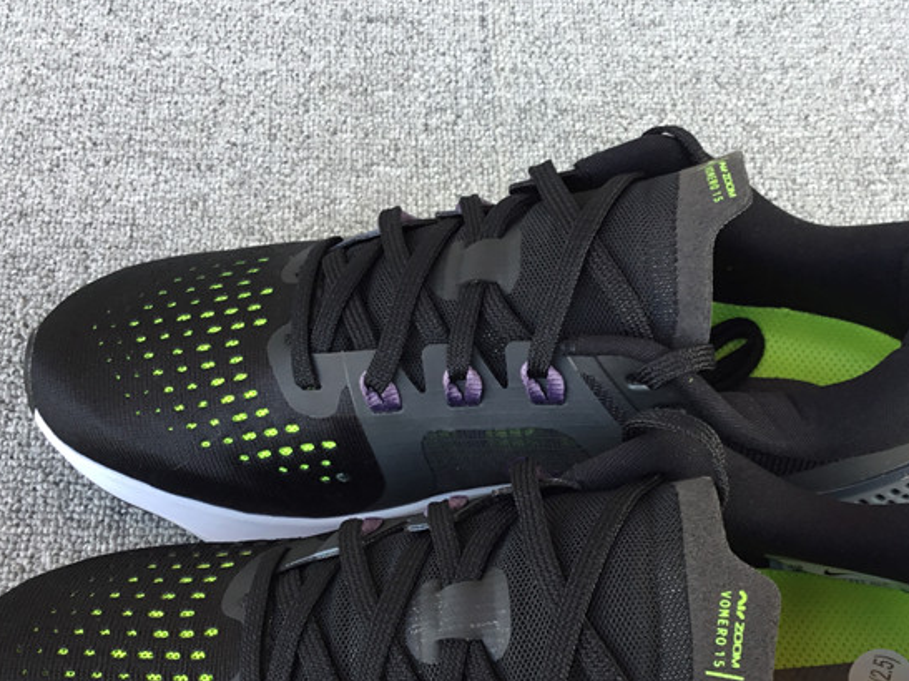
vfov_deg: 28.3
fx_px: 1339
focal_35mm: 51
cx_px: 525
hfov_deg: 37.4
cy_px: 473
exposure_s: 1/50
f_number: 2.4
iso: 25
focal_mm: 3.3
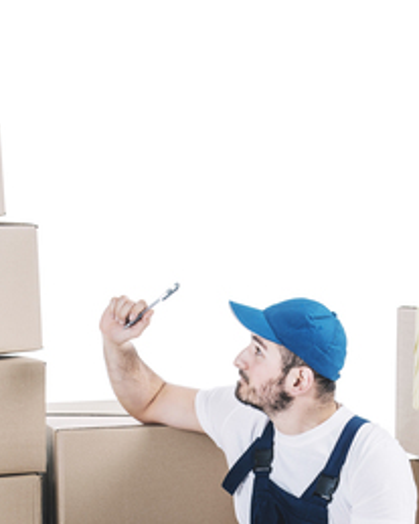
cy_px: 344
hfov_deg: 18.5
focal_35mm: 83
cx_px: 170
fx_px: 1287
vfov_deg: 22.9
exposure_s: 1/160
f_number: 6.3
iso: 125
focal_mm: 50
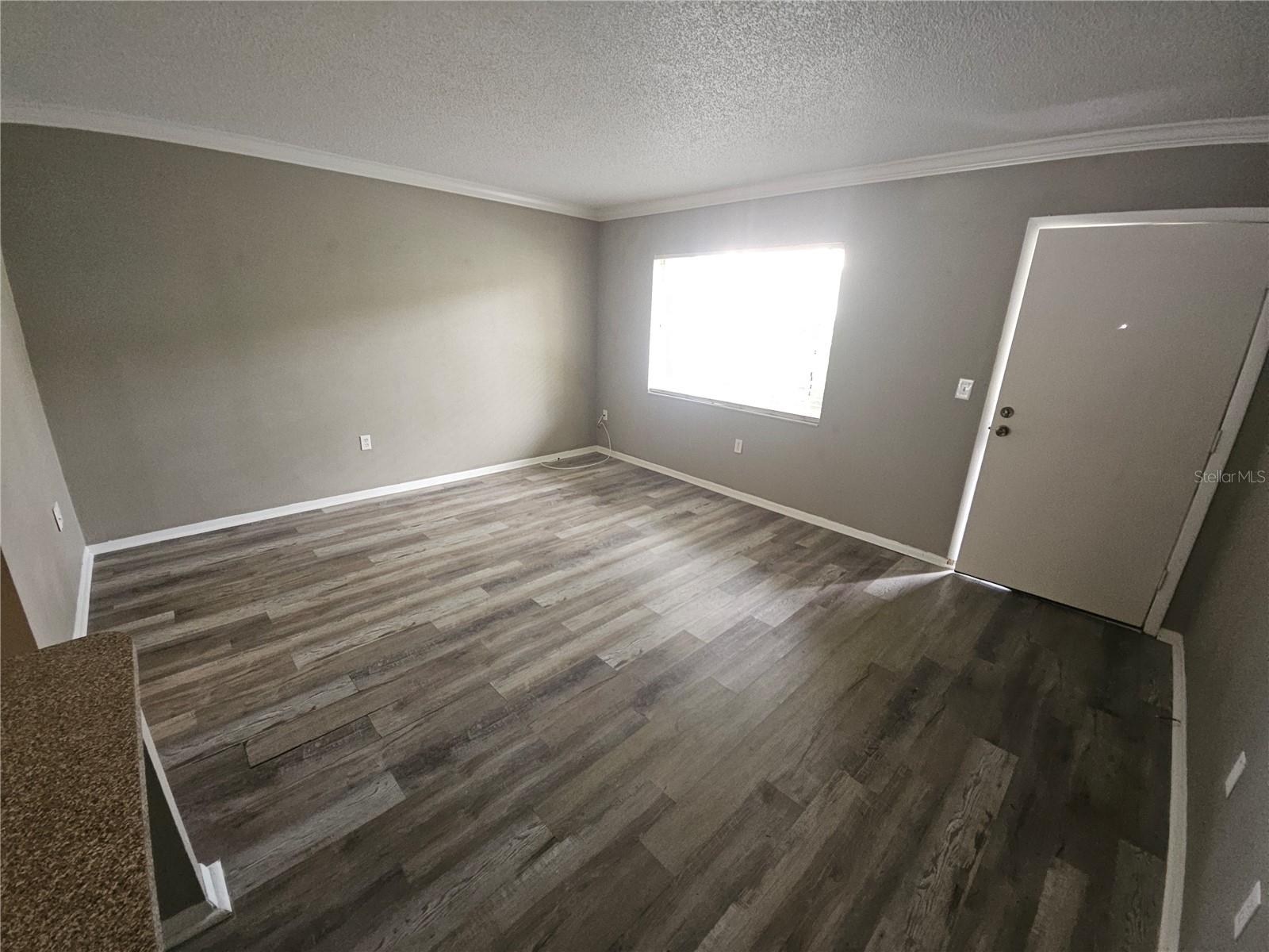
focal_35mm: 13
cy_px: 476
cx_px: 634
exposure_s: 1/40
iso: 320
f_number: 2.2
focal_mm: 1.7
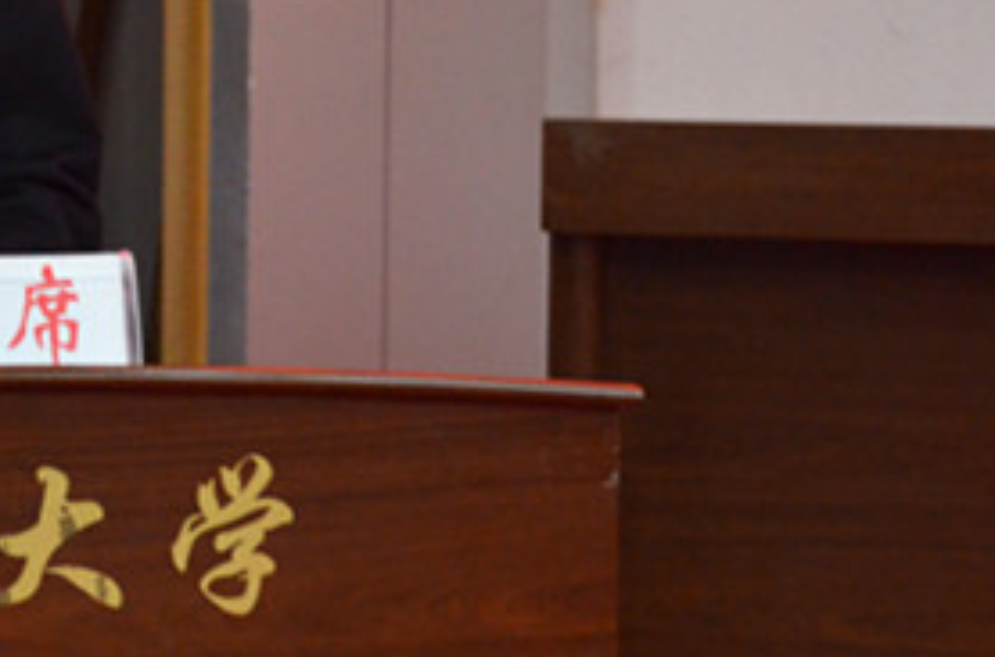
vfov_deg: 9.0
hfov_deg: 13.3
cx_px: -133
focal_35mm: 152
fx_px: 4189
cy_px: 221
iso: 3200
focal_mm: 36
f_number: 5
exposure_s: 1/25
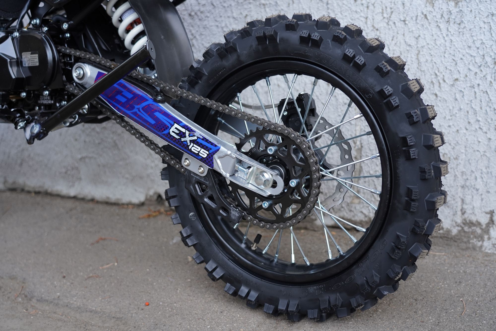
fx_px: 592
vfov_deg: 31.2
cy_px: 166
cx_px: 248
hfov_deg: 45.4
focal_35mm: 43
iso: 250
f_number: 4
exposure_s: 1/160
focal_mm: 43
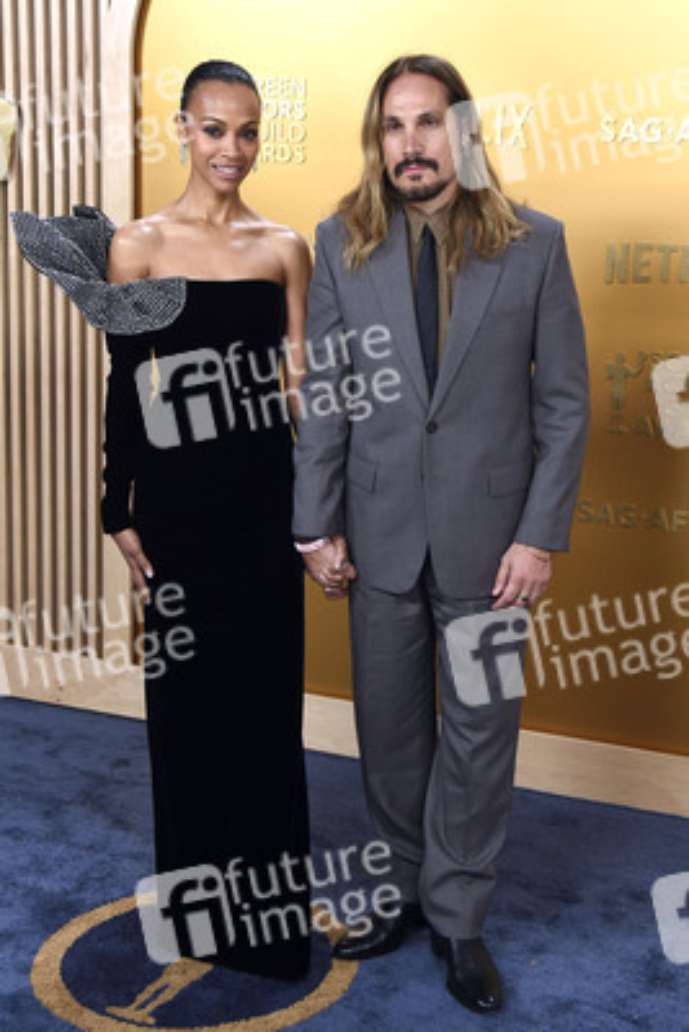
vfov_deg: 41.1
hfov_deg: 28.1
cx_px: 344
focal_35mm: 48
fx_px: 1377
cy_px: 516
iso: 2500
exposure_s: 1/250
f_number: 5
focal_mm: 48
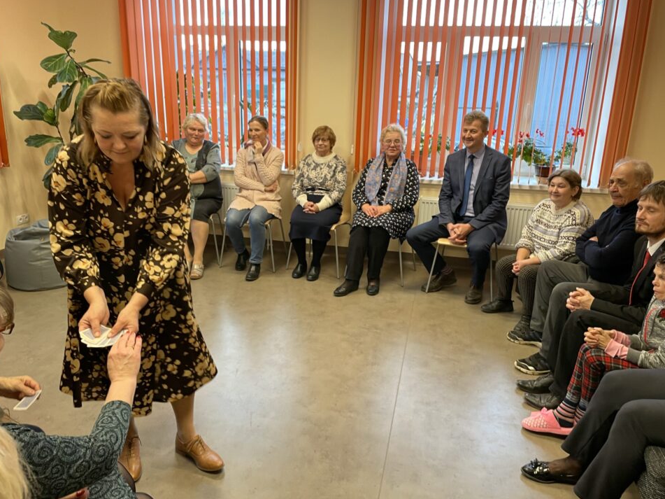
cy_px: 253
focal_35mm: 28
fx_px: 538
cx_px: 319
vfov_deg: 49.7
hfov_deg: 63.4
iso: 64
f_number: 1.6
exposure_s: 1/50
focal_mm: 4.2
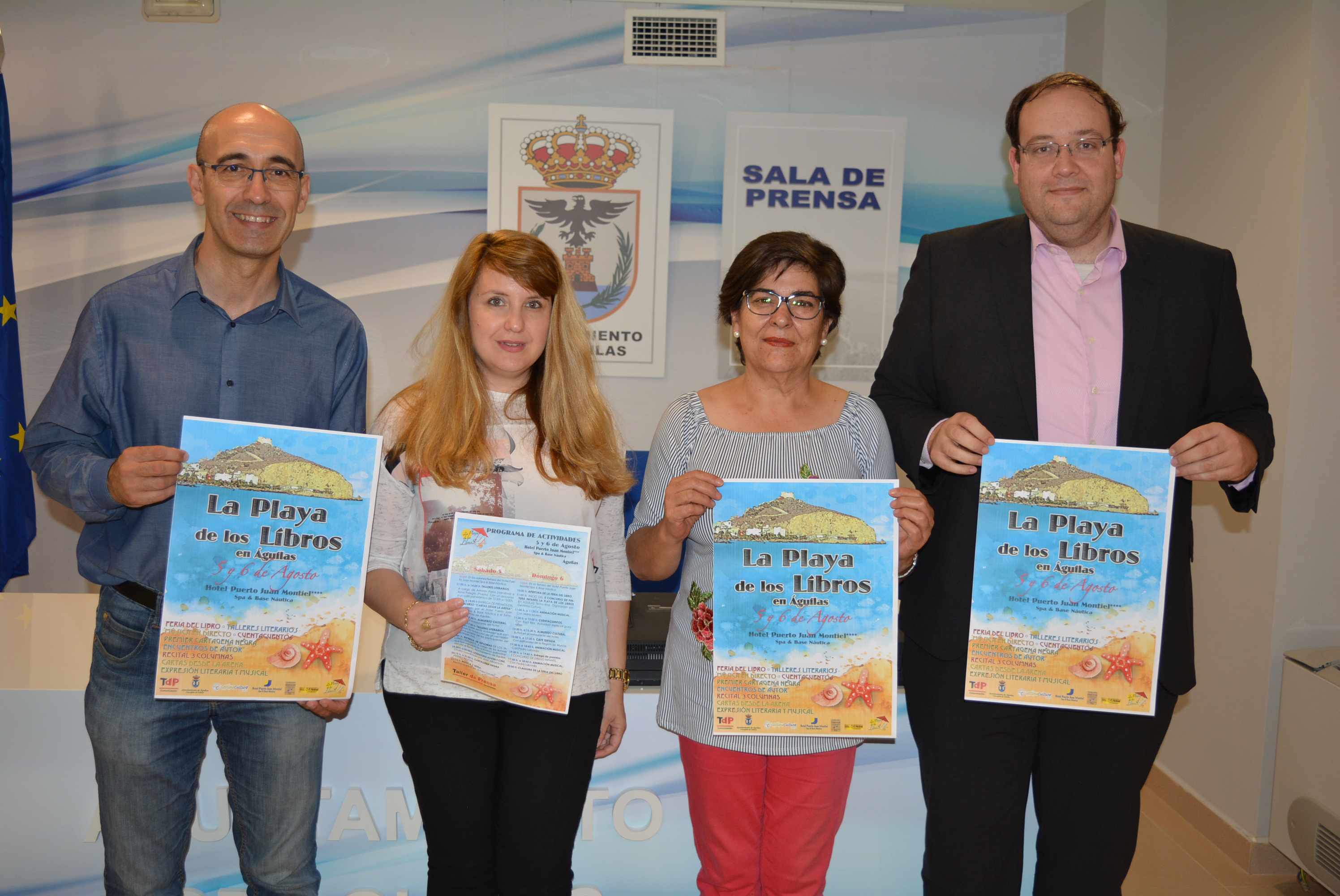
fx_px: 1397
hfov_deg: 51.2
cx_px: 670
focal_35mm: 38
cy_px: 448
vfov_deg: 35.6
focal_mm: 25
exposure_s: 1/60
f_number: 4
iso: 400
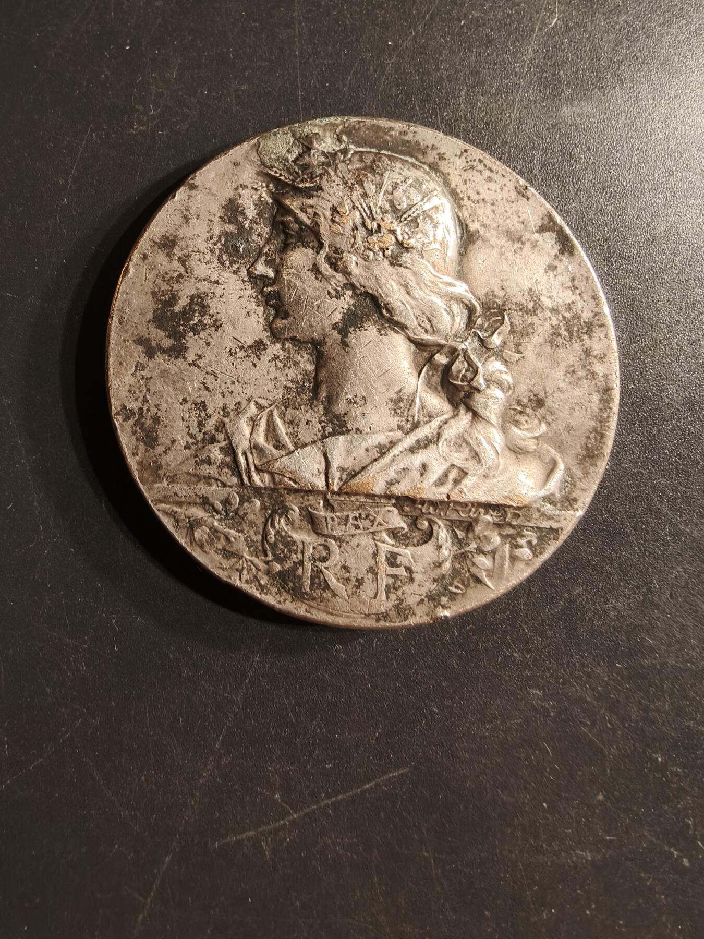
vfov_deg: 73.9
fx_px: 624
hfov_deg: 58.9
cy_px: 470
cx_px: 352
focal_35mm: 23
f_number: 2
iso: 160
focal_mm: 2.32
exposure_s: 1/77.5
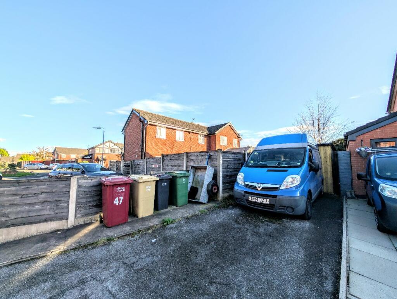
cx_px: 198
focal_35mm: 12
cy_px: 150
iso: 50
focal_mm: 2.02
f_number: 1.7
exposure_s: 1/2083
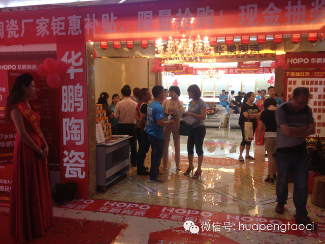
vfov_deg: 40.7
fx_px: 329
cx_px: 162
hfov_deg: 52.6
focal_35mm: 35
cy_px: 122
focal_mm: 4.28
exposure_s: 1/24
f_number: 2.4
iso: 64
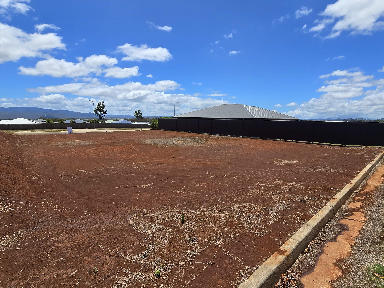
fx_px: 189
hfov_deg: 90.9
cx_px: 205
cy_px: 143
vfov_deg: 74.7
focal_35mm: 17
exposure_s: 1/2945
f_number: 2.2
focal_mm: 2.2
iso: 50
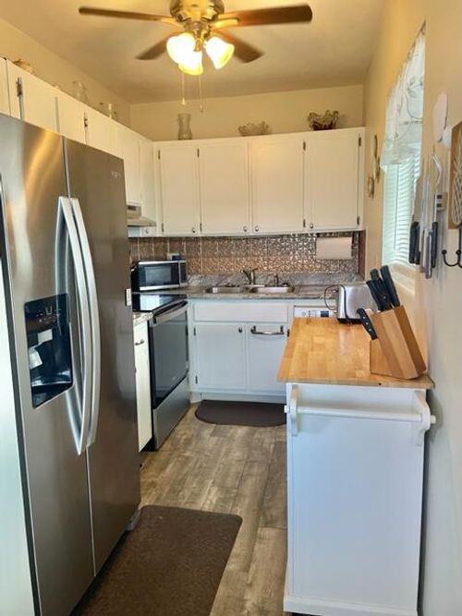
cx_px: 231
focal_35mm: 26
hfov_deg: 53.0
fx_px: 463
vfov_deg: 67.3
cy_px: 308
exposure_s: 1/60
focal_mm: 4.2
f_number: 1.6
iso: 100
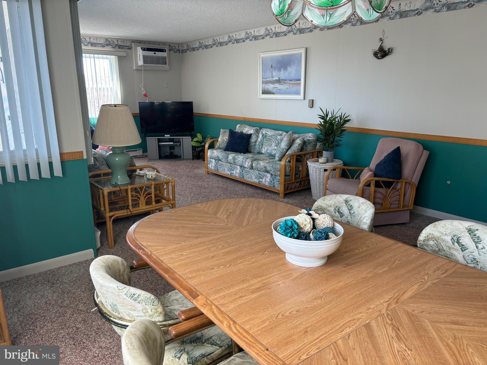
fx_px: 366
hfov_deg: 67.3
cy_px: 182
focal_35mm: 26
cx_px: 244
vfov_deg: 53.1
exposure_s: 1/120
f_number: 1.6
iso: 64
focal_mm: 5.96
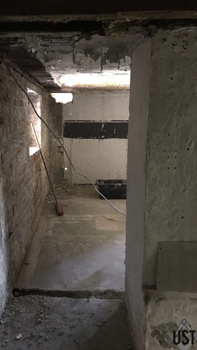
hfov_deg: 37.4
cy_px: 176
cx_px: 69
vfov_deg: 62.6
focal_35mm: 31
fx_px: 288
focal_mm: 3.99
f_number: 1.8
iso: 250
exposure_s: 1/4
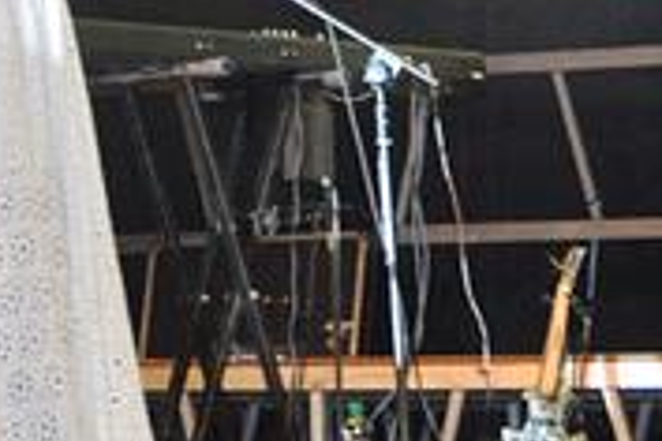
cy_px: -84
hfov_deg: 8.1
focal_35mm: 245
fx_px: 4505
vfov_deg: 5.6
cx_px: -557
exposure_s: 1/60
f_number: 5.6
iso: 3200
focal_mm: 34
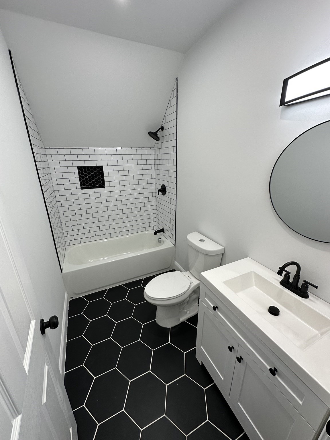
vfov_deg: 102.1
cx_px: 165
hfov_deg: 85.7
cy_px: 220
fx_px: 178
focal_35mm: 14
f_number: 2.2
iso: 125
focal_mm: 2.22
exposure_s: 1/120
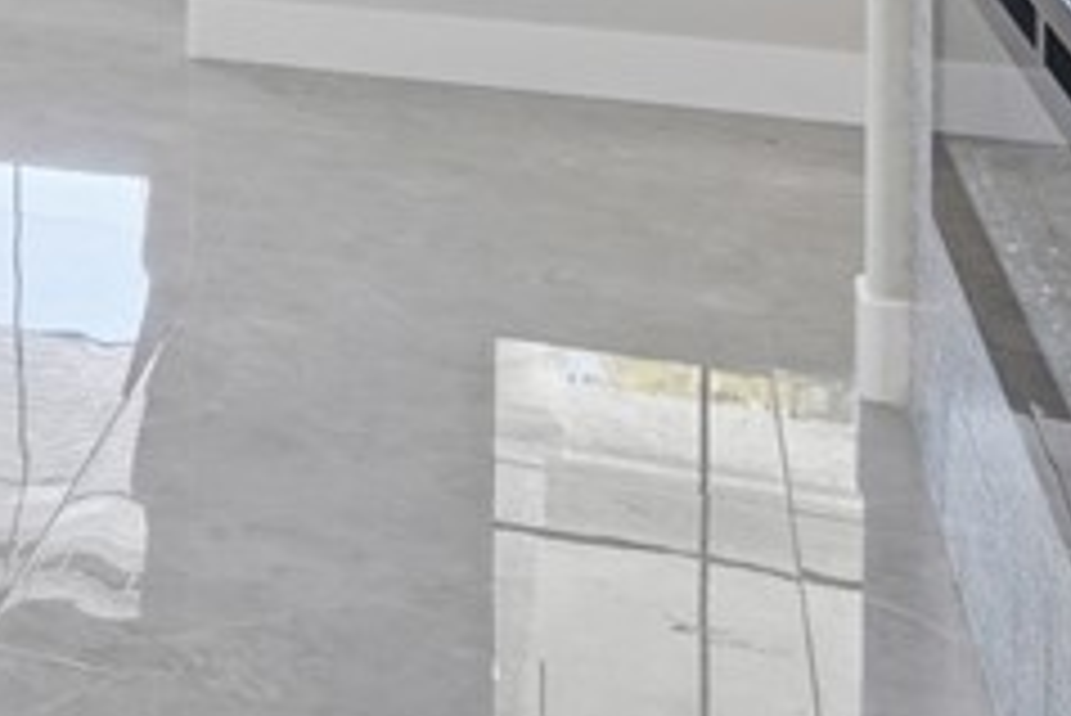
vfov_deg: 16.4
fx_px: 2173
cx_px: -680
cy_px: -464
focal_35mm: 73
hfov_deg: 21.5
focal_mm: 16
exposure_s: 1/50
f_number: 9
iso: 160
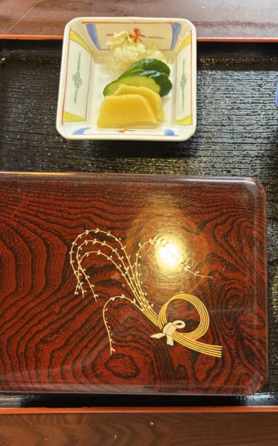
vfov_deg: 52.8
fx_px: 449
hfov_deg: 33.6
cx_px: 214
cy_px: 224
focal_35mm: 37
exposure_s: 1/40
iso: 500
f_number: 1.6
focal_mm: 5.96
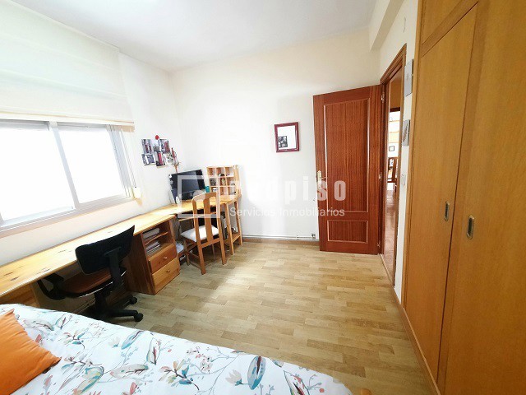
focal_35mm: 13
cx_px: 263
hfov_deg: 106.2
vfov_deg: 89.9
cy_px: 198
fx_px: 198
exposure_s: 1/20
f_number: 2.2
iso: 640
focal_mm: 1.74
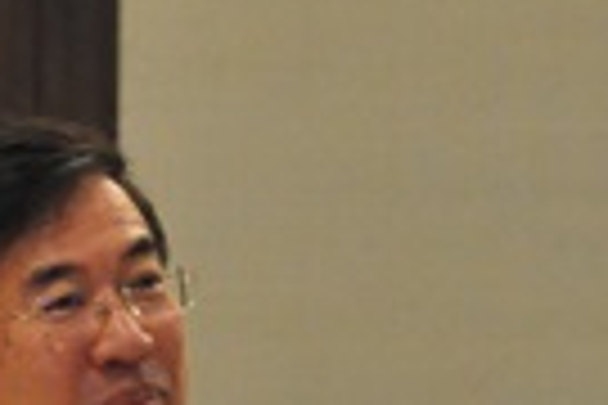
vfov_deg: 1.8
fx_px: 12621
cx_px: 104
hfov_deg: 2.8
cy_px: 497
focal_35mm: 747
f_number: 5.6
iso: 3200
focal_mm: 105
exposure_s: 1/15
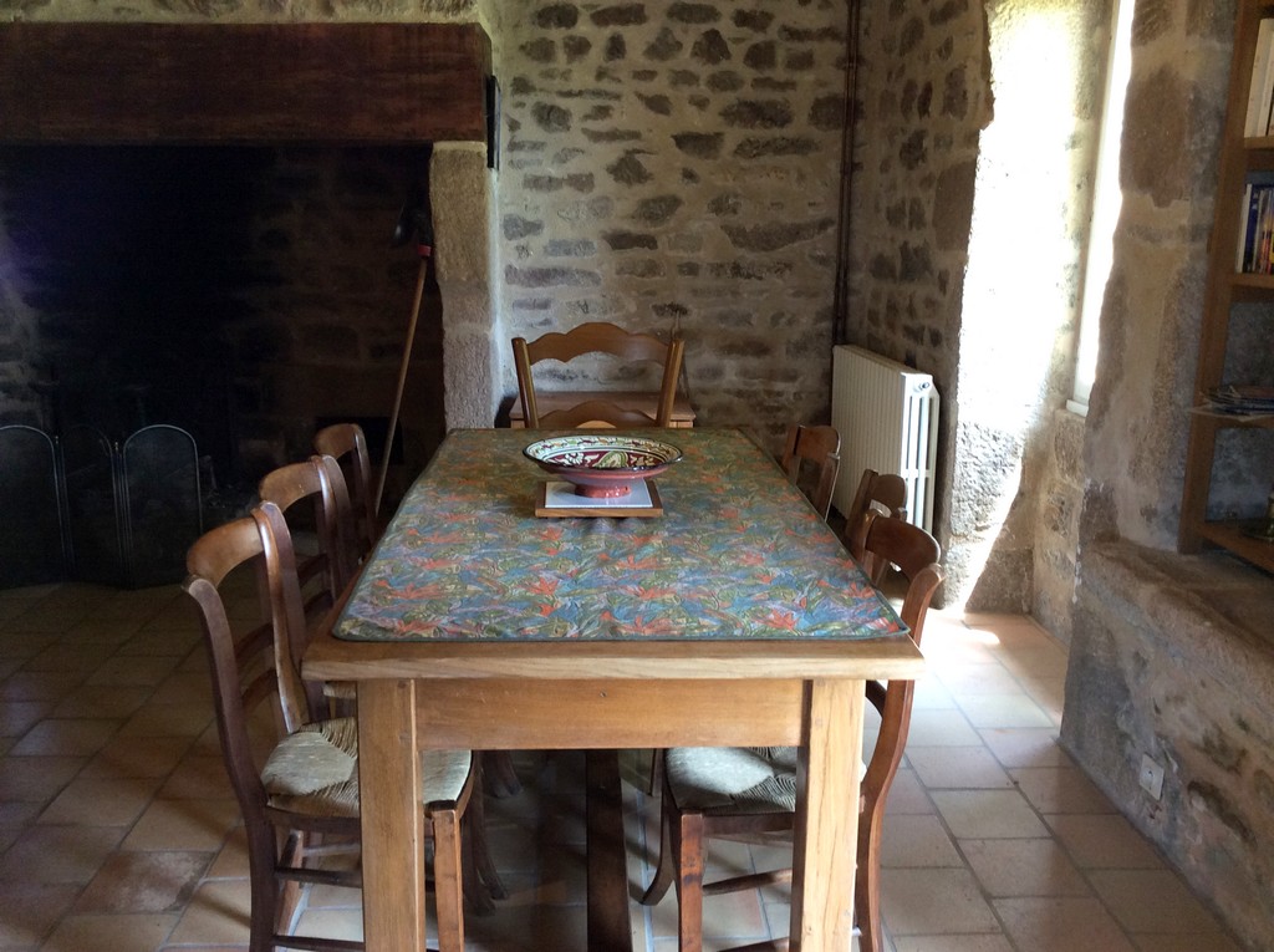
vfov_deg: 44.1
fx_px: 1176
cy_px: 476
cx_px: 637
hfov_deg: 56.9
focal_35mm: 32
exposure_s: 1/24
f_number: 2.4
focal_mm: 3.3
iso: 64
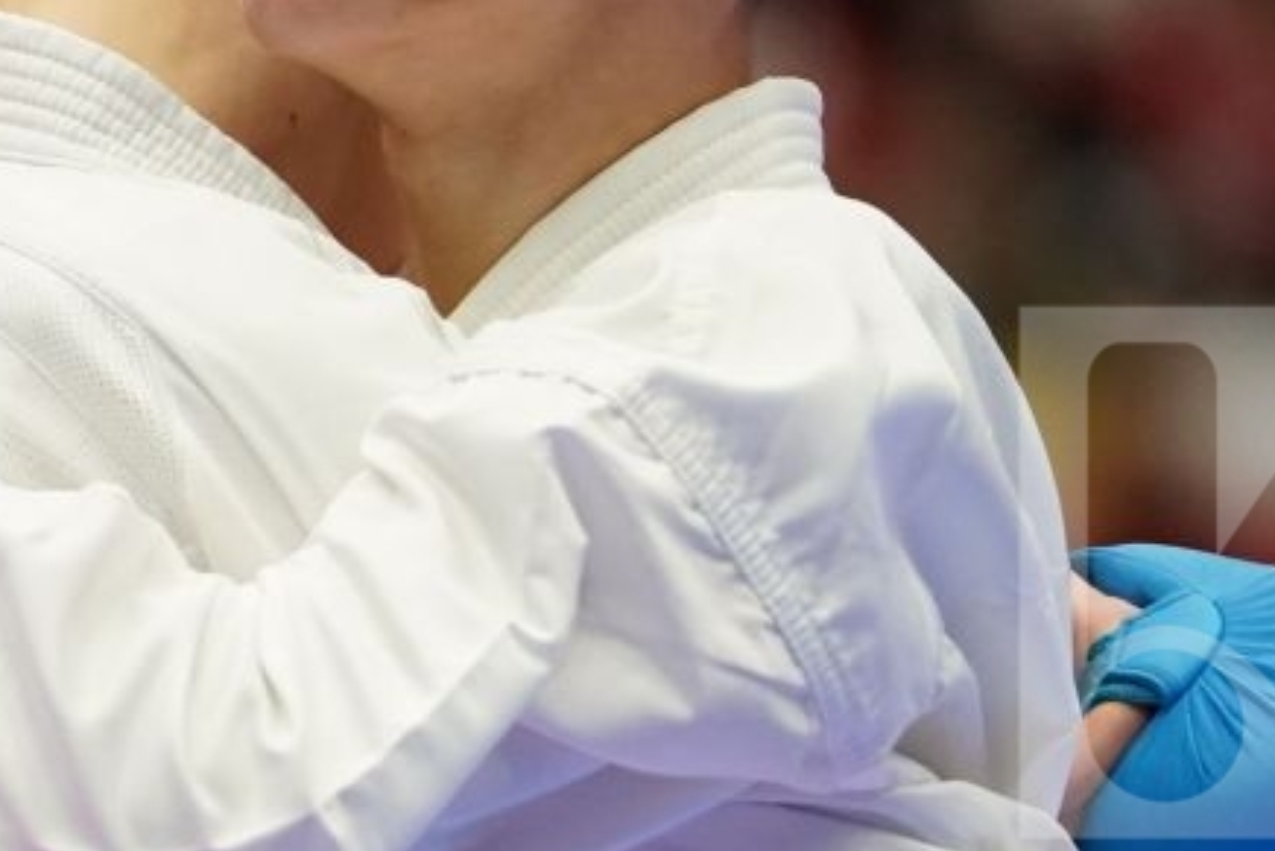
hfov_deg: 2.8
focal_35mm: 747
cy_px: 573
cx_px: 301
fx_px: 26464
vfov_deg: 1.8
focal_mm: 181
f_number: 2.8
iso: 2500
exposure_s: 1/1000
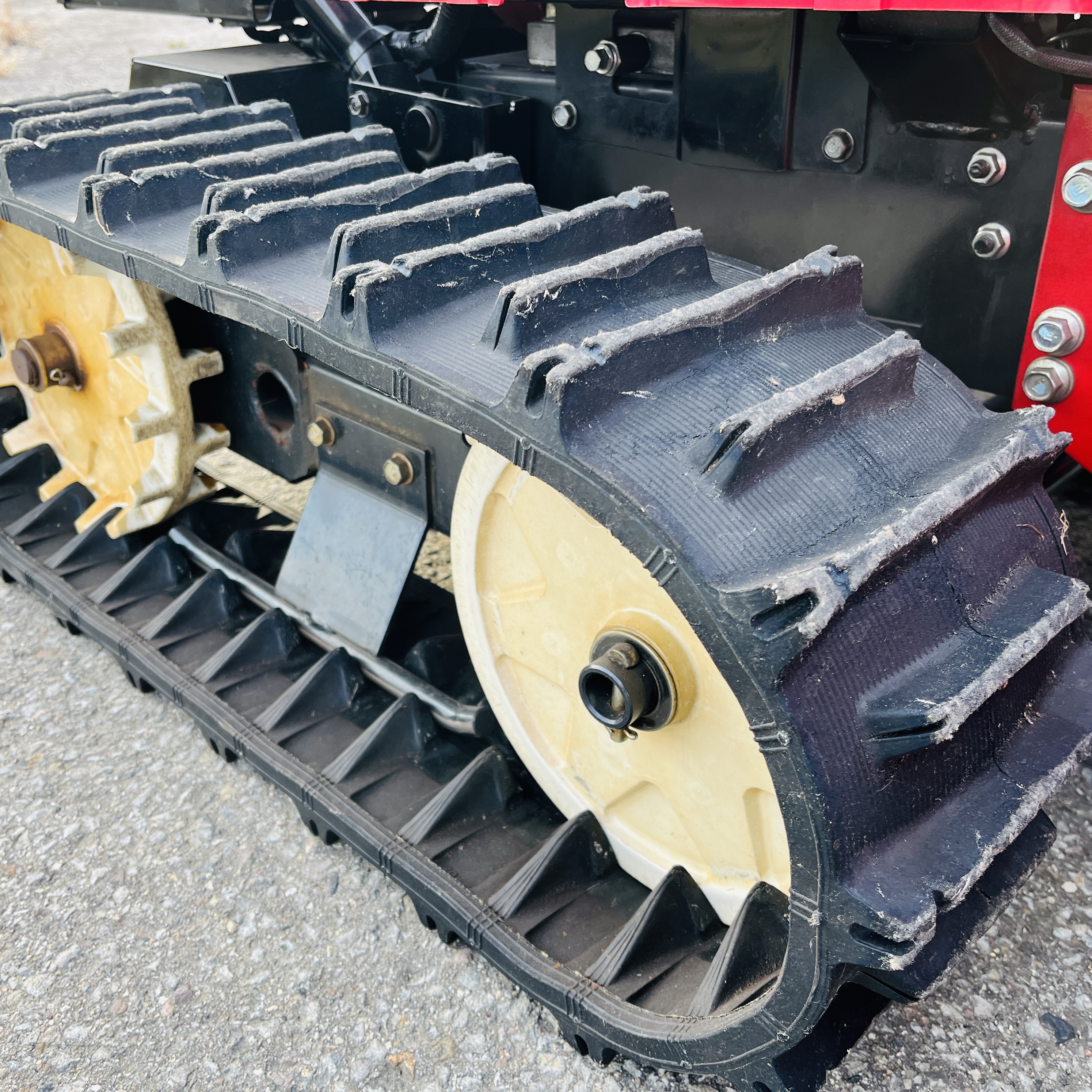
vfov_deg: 52.5
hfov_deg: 52.5
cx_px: 509
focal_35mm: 31
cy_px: 540
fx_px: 1106
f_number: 1.6
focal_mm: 5.1
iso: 40
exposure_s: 1/165
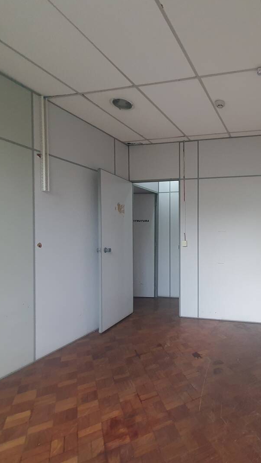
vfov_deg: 89.6
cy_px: 230
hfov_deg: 52.3
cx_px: 229
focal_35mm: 19
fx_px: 234
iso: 400
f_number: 2.2
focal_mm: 1.8
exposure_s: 1/40
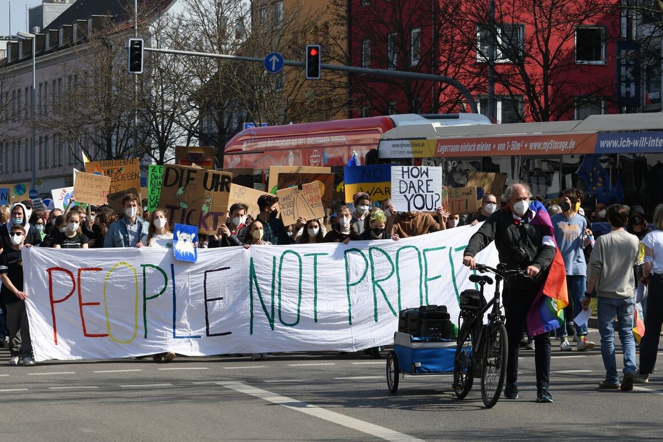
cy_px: 217
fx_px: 2854
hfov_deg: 13.2
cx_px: 328
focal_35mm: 155
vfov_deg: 8.9
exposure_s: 1/500
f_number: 8
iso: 200
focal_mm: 100
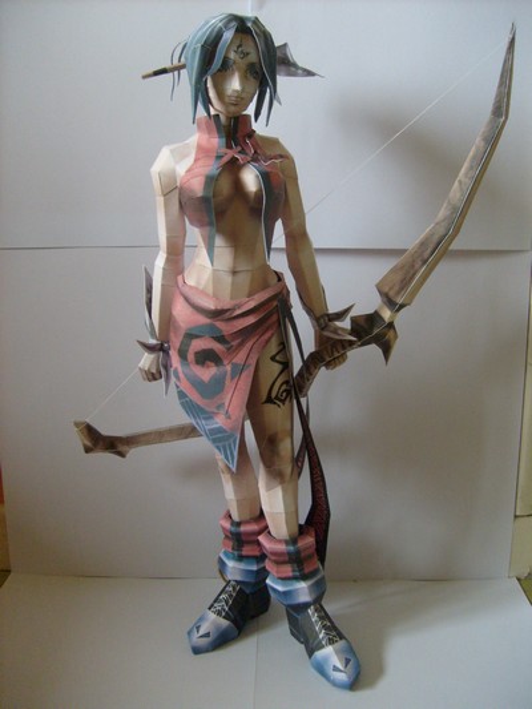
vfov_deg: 52.6
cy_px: 354
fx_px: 717
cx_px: 266
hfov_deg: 40.7
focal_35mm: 35
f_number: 2.8
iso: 200
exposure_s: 1/45
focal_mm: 5.8
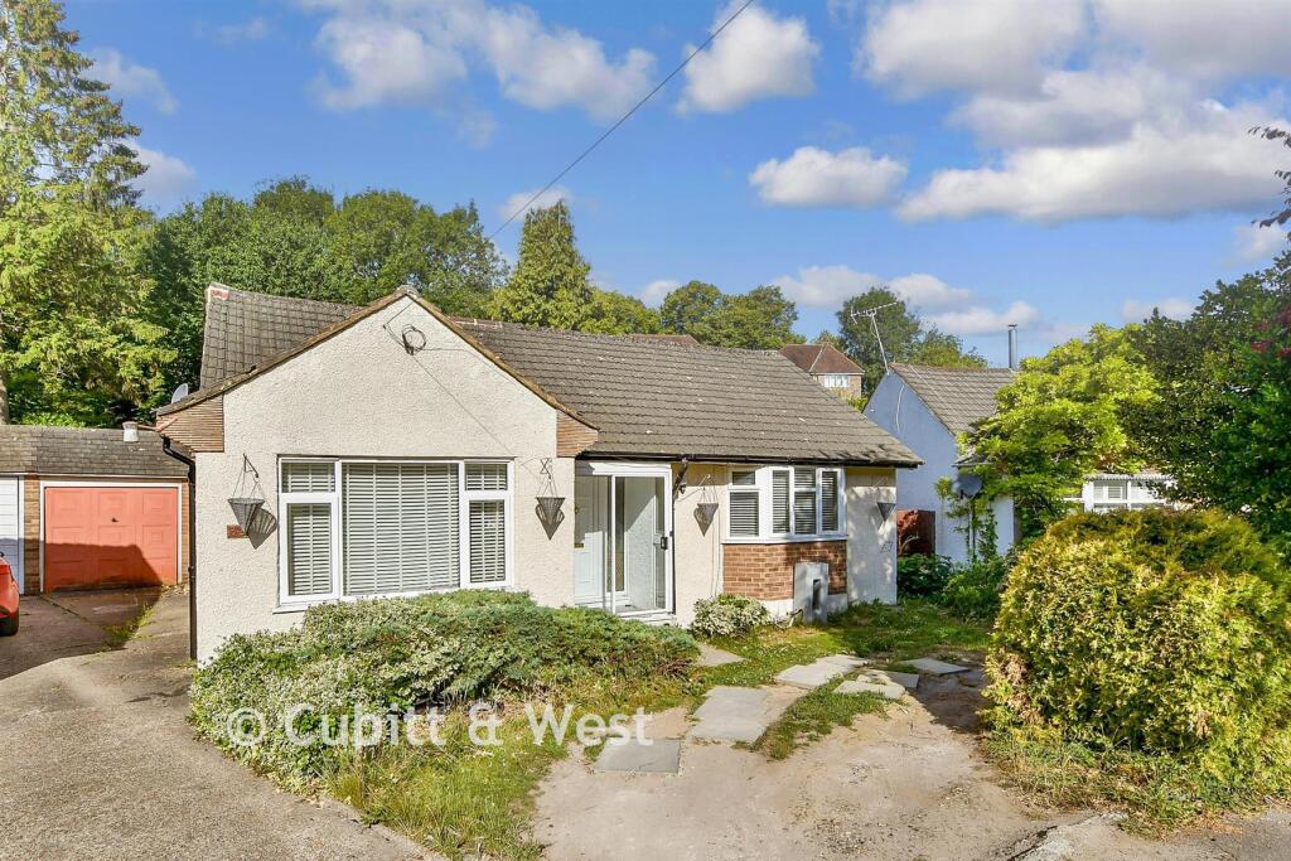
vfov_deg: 77.3
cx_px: 646
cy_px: 430
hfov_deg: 100.4
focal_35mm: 15
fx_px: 538
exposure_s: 1/640
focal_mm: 10
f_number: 8
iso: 160
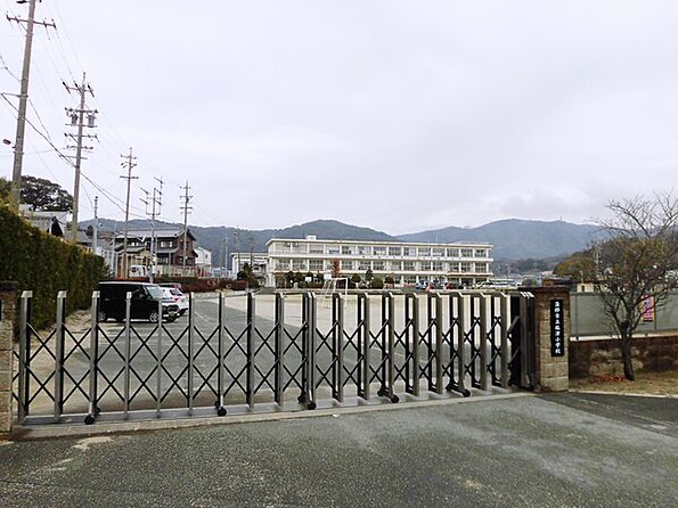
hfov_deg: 69.4
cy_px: 253
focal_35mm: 25
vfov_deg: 54.9
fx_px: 490
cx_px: 352
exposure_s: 1/200
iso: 100
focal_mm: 4.3
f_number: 7.8
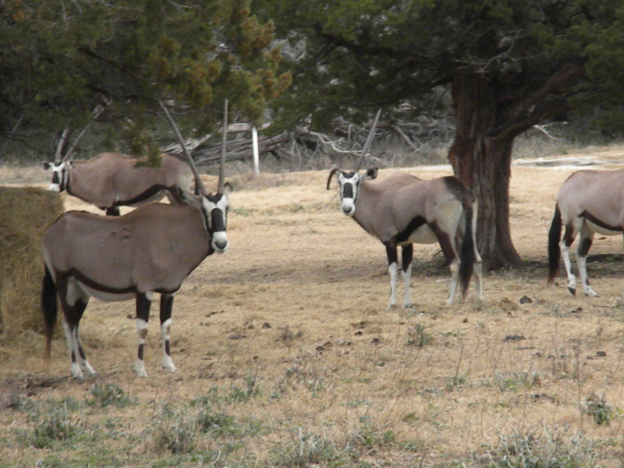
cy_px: 234
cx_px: 312
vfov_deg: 5.7
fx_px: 4687
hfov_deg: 7.6
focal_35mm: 260
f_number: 14
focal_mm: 46.2
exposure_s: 1/83.4
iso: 640
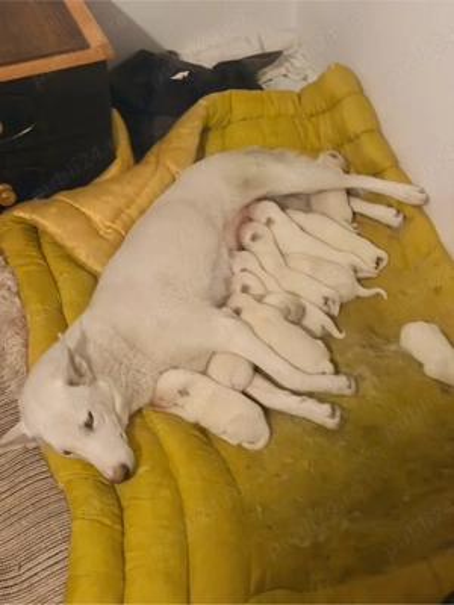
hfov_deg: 30.3
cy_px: 302
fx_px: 839
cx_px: 227
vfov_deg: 39.7
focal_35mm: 48
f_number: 1.78
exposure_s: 1/25
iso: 640
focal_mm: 6.76
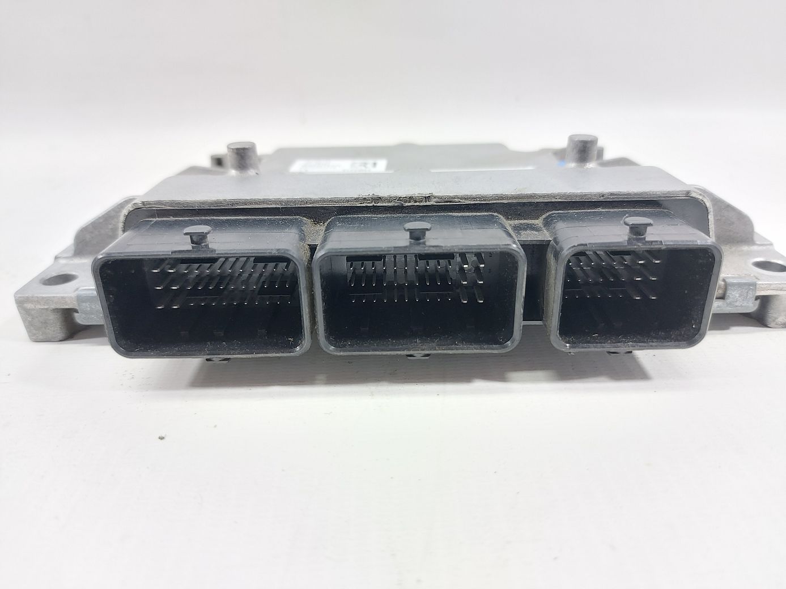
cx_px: 393
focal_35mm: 24
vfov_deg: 56.8
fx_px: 545
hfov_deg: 71.6
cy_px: 294
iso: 250
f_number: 1.8
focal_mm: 5.23
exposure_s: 1/50
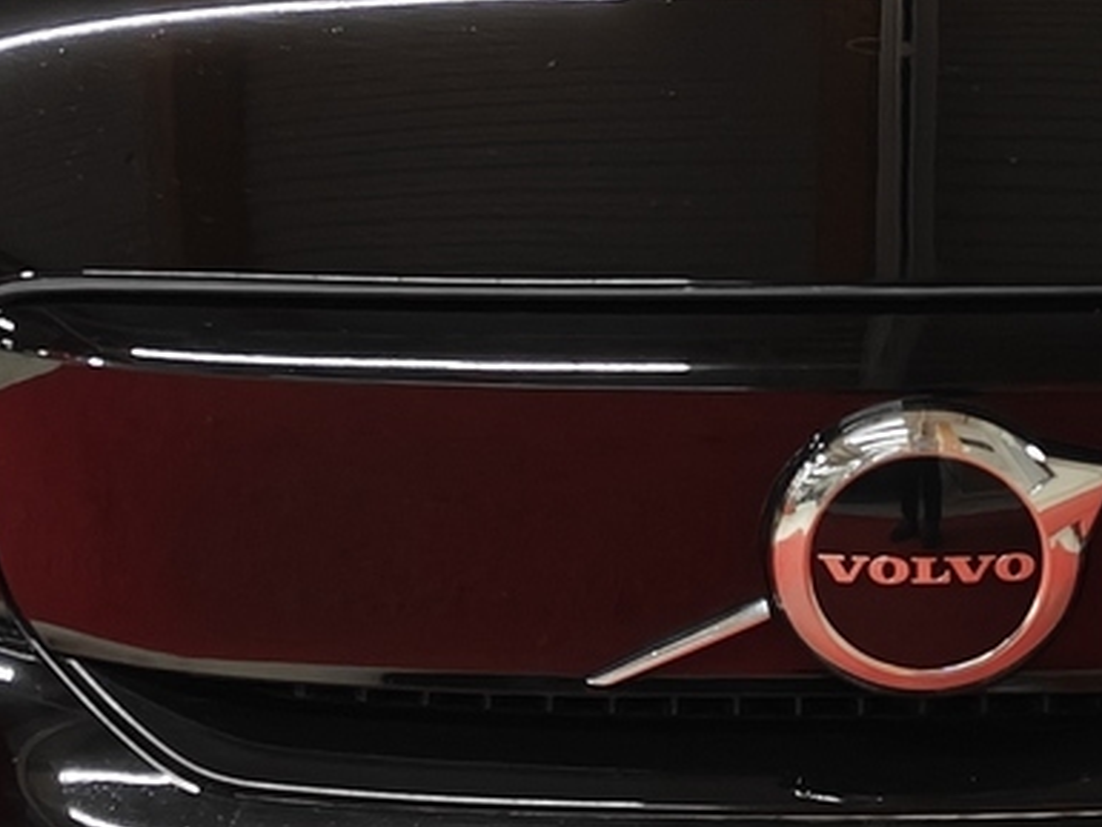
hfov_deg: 19.2
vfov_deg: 14.7
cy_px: 363
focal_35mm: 101
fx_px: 3216
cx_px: 933
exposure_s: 1/60
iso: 100
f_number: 1.8
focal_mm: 5.59
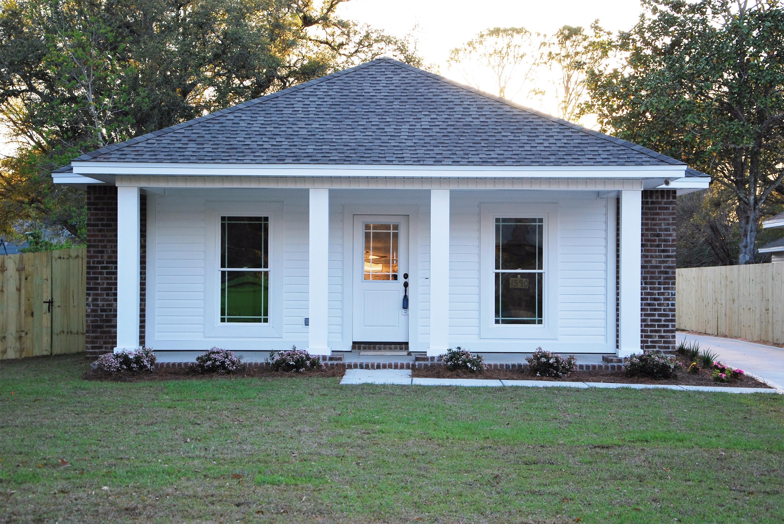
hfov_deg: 28.0
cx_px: 392
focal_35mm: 72
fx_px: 1570
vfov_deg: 19.0
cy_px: 262
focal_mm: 48
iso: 200
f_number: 5
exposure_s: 1/100
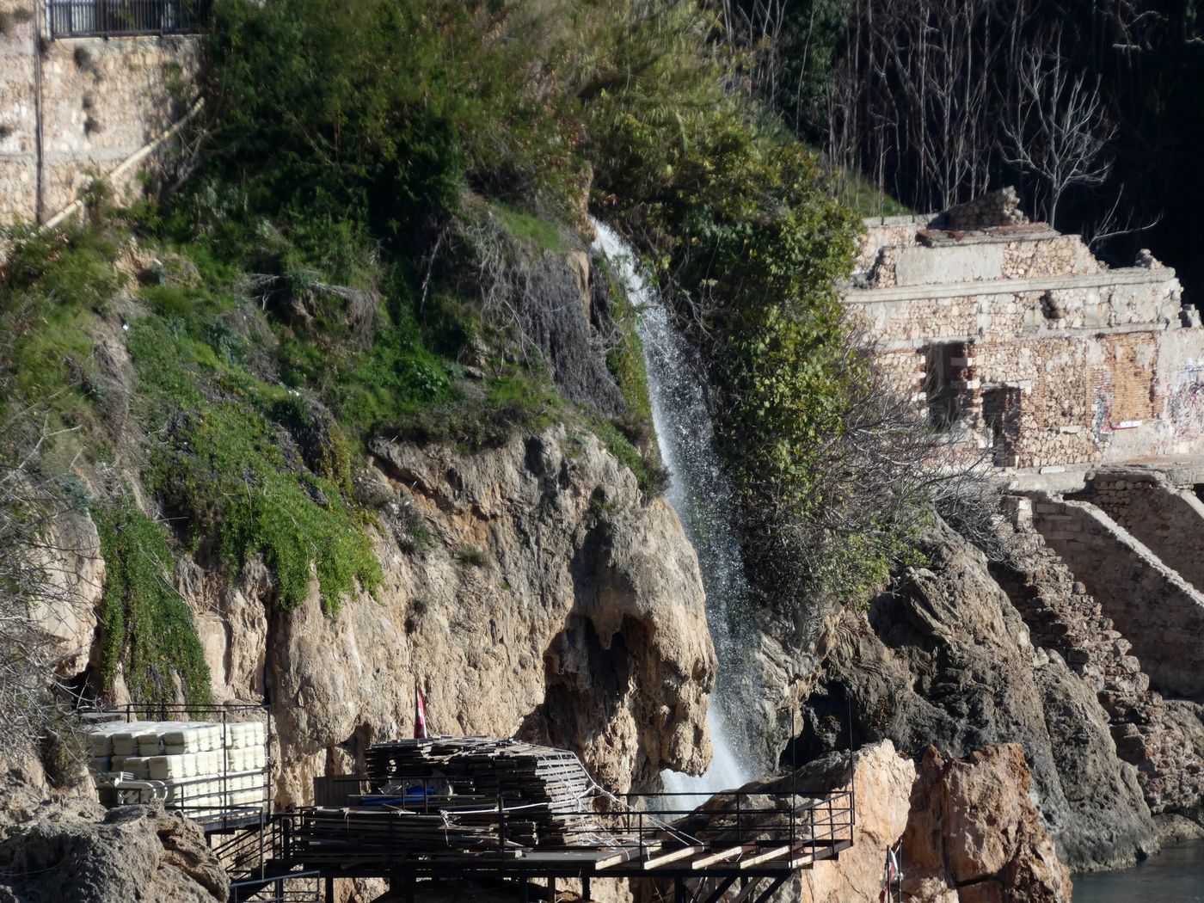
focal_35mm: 500
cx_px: 602
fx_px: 17391
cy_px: 452
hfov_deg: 4.0
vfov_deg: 3.0
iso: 80
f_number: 5.6
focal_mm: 89.5
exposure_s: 1/500
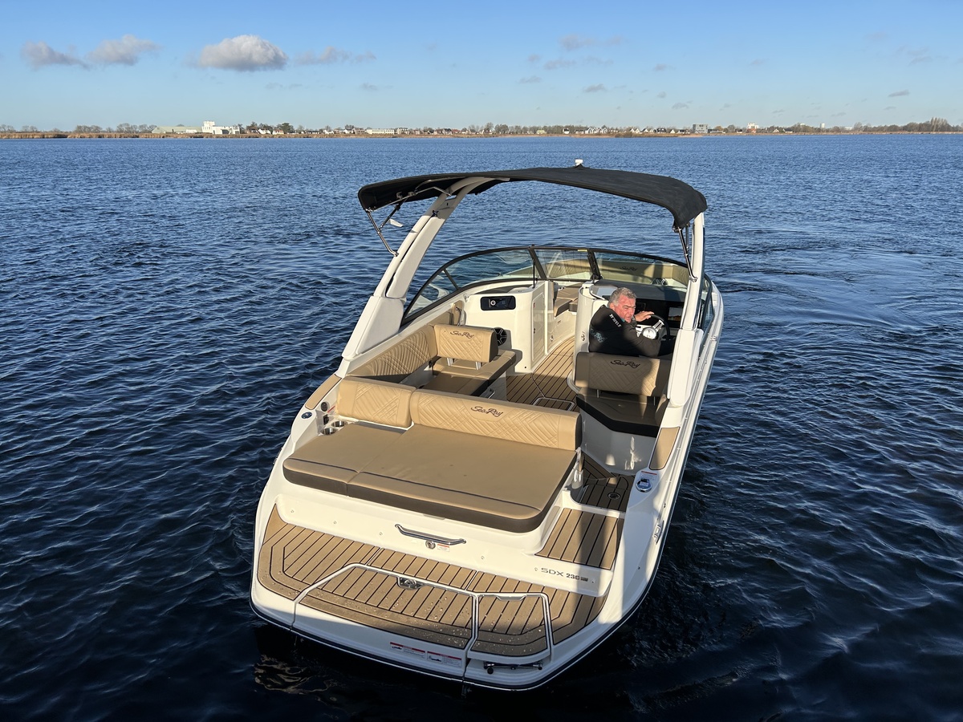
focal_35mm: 26
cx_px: 482
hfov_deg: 67.3
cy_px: 361
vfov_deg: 53.1
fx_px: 723
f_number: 1.5
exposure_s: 1/4115
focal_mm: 5.7
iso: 50
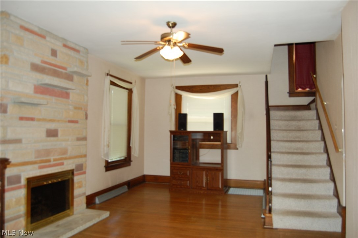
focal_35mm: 27
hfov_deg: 67.4
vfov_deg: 47.8
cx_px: 179
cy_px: 119
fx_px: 268
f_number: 3.5
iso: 400
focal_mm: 18
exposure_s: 1/60
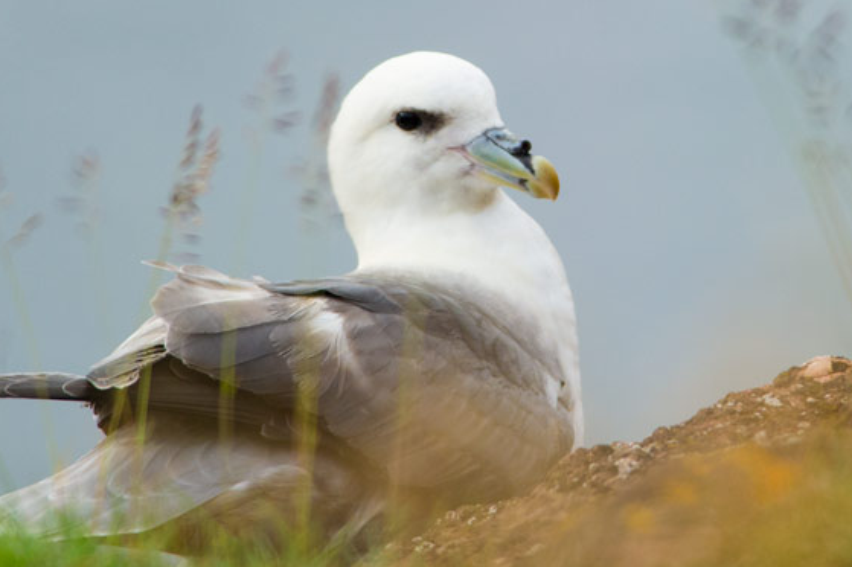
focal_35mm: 1074
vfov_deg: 1.3
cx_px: 582
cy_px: 130
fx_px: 25402
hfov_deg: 1.9
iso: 1250
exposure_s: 1/800
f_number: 6.7
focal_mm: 500
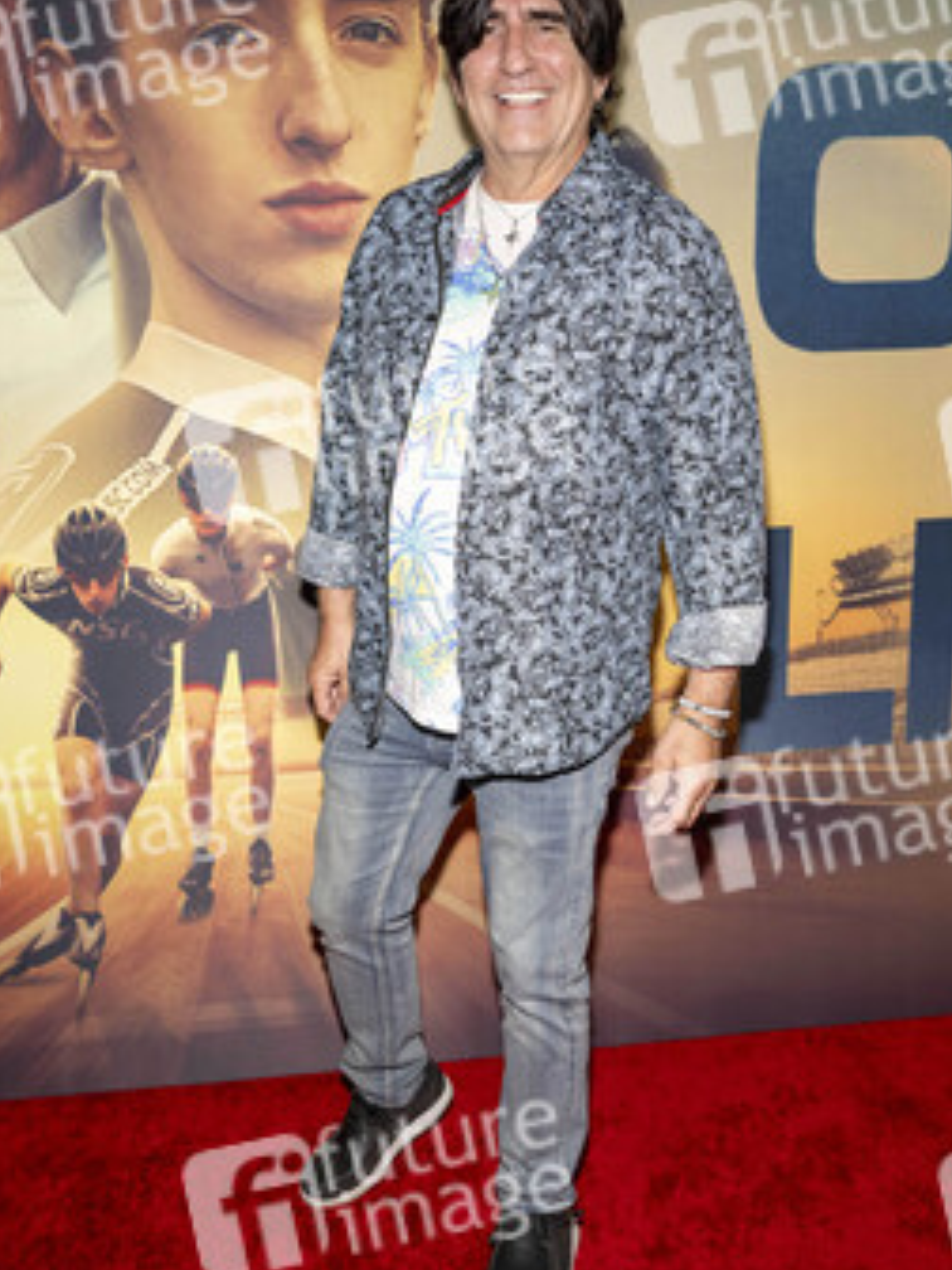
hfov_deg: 36.0
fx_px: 1467
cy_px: 624
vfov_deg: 46.8
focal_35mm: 40
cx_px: 487
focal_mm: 35
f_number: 4.5
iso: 800
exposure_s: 1/200
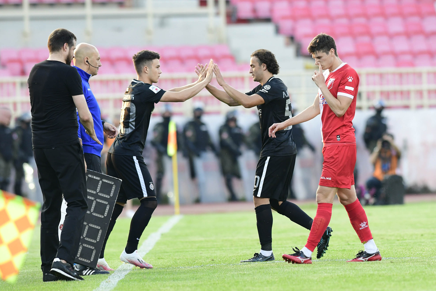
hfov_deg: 6.9
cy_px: 146
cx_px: 218
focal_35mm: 300
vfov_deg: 4.6
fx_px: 3633
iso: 1000
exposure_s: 1/640
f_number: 4
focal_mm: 300
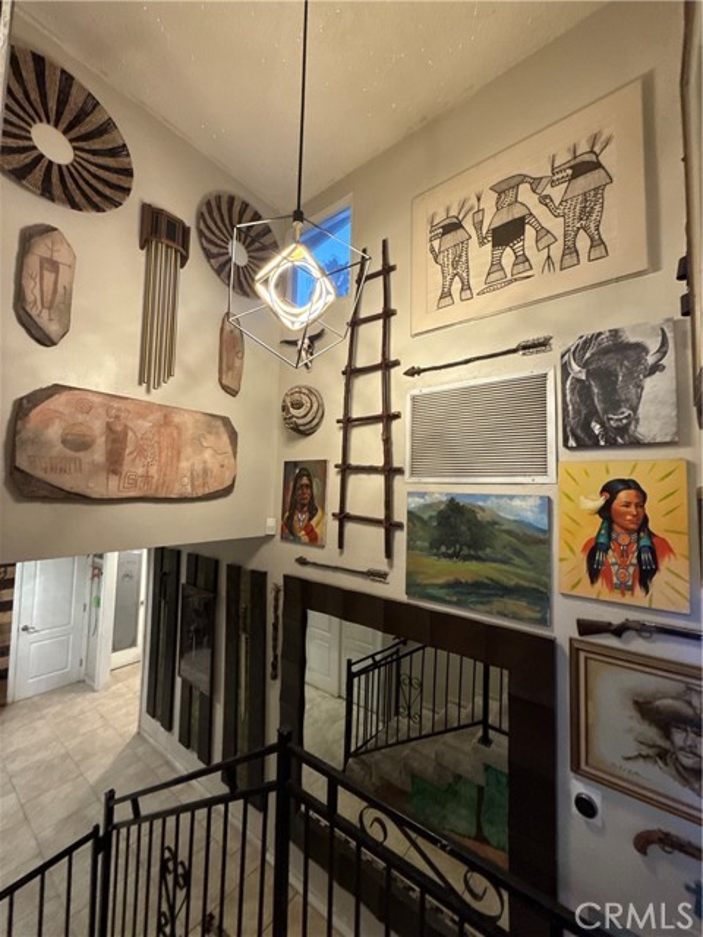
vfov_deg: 102.1
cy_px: 468
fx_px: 379
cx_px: 352
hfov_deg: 85.7
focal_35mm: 14
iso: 400
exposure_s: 1/60
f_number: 2.2
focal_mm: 2.22
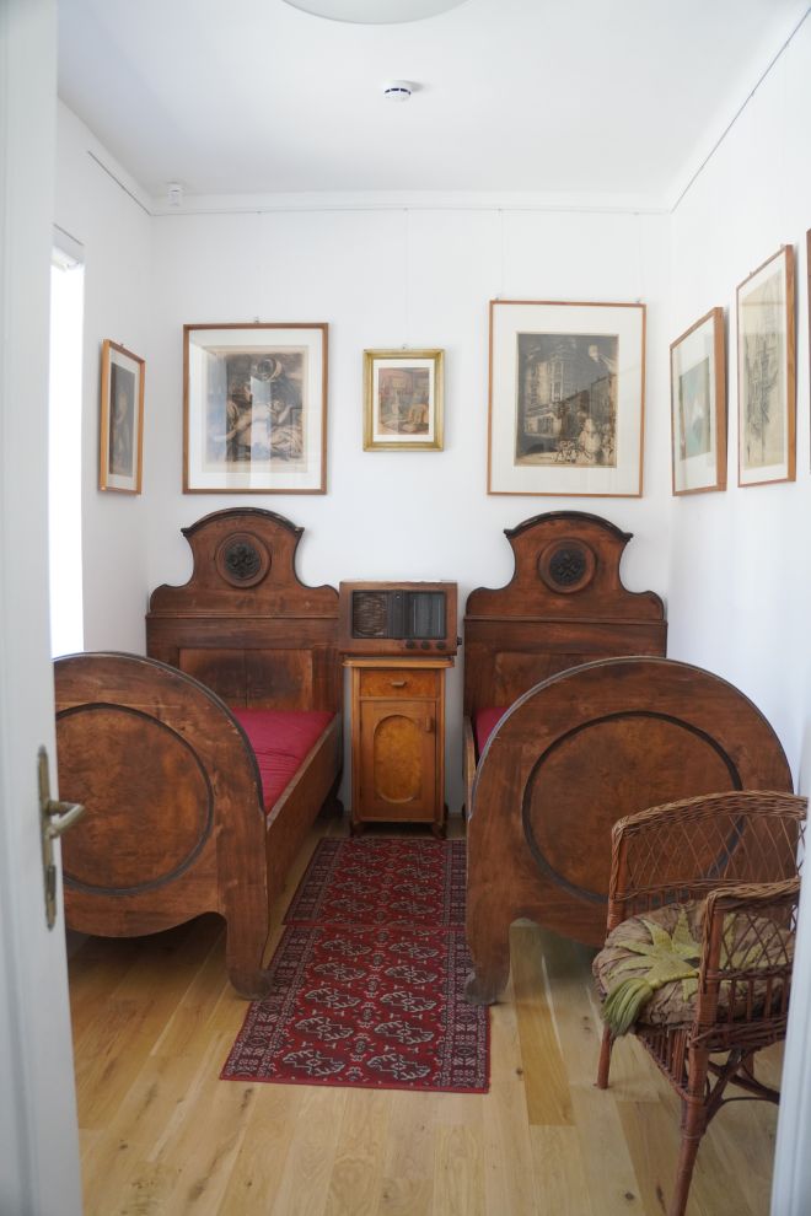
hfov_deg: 46.1
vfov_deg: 65.1
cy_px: 608
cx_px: 406
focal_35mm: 28
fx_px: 953
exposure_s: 1/160
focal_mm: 18.8
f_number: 3.2
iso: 1250
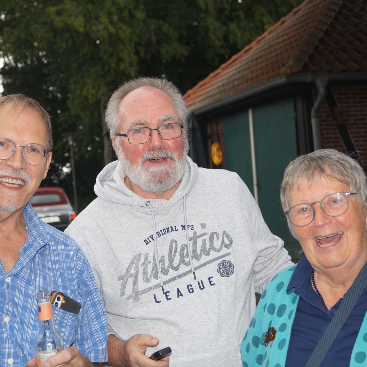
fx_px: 811
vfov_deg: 25.5
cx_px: 143
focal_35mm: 68
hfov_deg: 25.4
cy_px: 184
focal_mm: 35
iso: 200
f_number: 4.5
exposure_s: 1/160
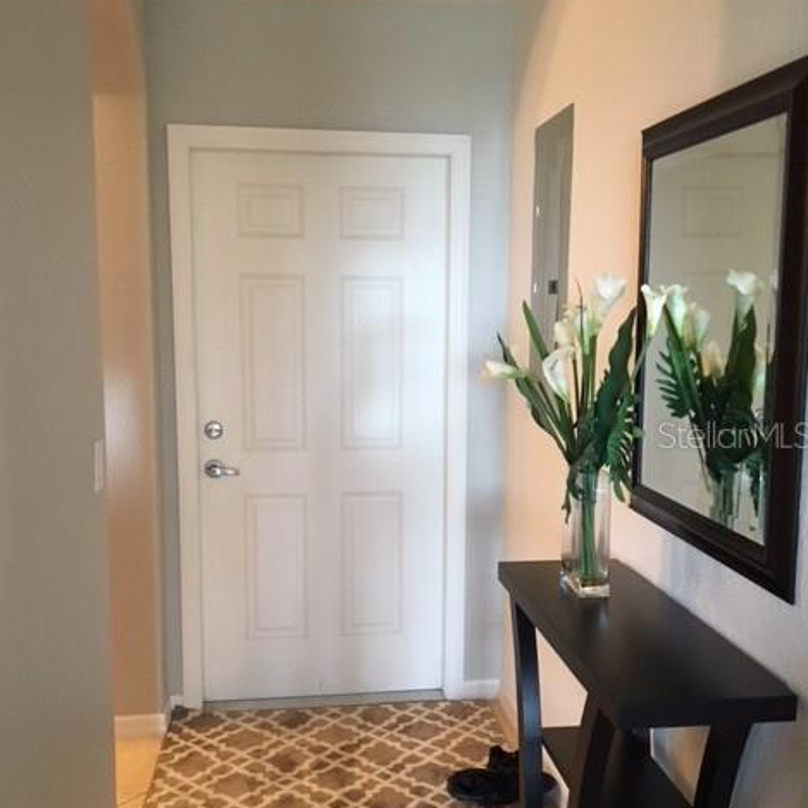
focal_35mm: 35
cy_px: 434
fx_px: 924
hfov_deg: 47.2
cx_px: 407
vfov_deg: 47.2
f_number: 2.2
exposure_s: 1/17
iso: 200
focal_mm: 4.15
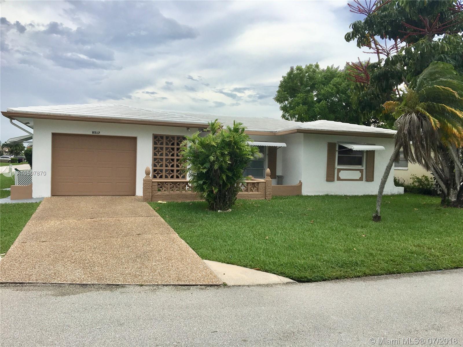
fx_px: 388
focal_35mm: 29
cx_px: 232
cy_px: 174
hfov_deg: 61.7
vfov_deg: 48.2
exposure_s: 1/1479
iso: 25
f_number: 2.2
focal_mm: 4.15
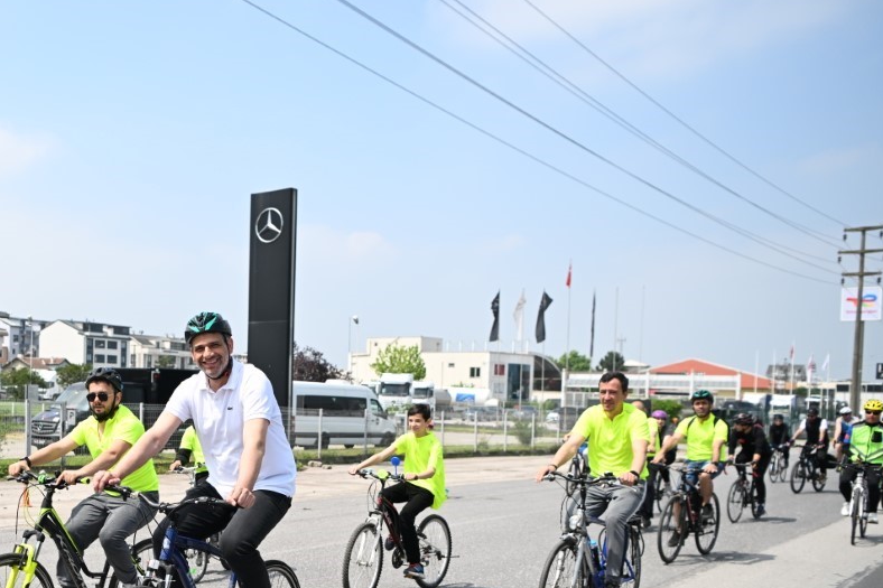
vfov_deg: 33.6
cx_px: 178
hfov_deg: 46.9
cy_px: 428
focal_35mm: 39
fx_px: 956
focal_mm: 24
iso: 400
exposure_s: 1/6400
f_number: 2.8
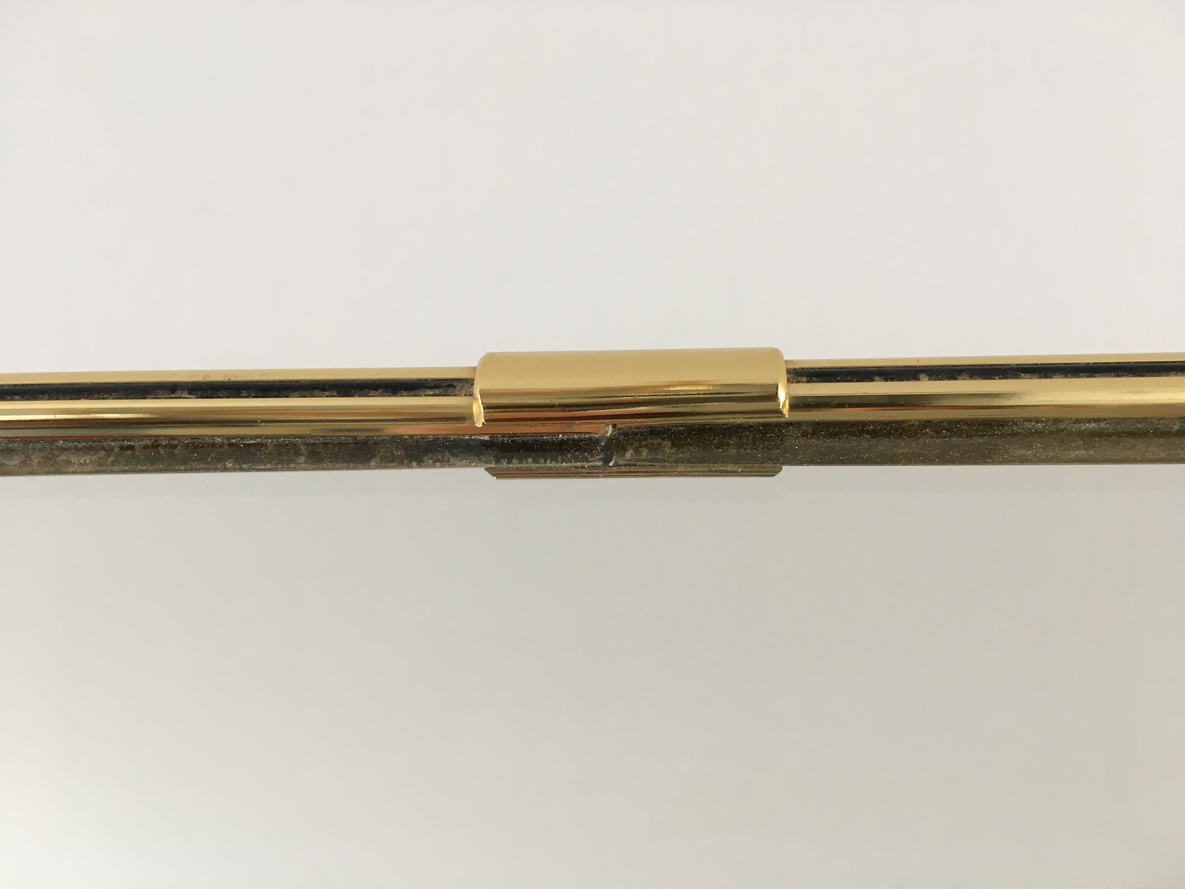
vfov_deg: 48.2
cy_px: 444
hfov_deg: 61.7
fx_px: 993
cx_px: 592
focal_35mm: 29
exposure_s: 1/33
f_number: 2.2
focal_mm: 4.15
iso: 80
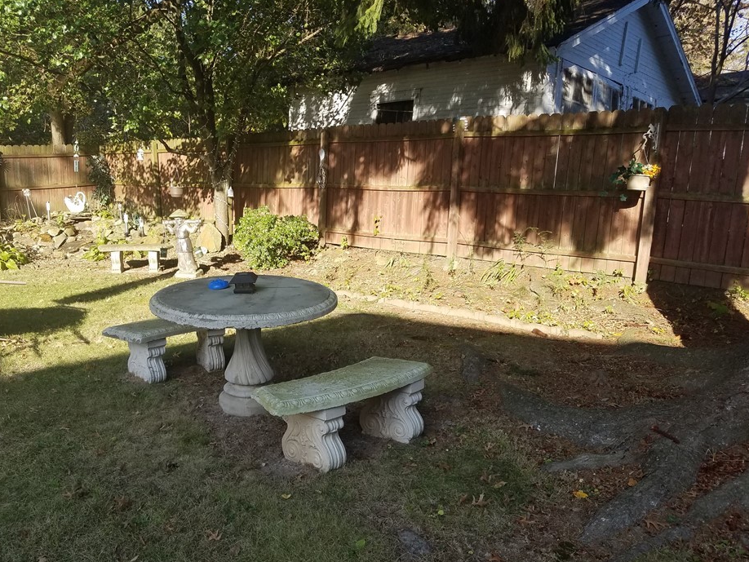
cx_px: 335
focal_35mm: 29
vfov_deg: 48.2
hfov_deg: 61.5
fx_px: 628
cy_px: 293
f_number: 1.7
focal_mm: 4.2
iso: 50
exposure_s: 1/808
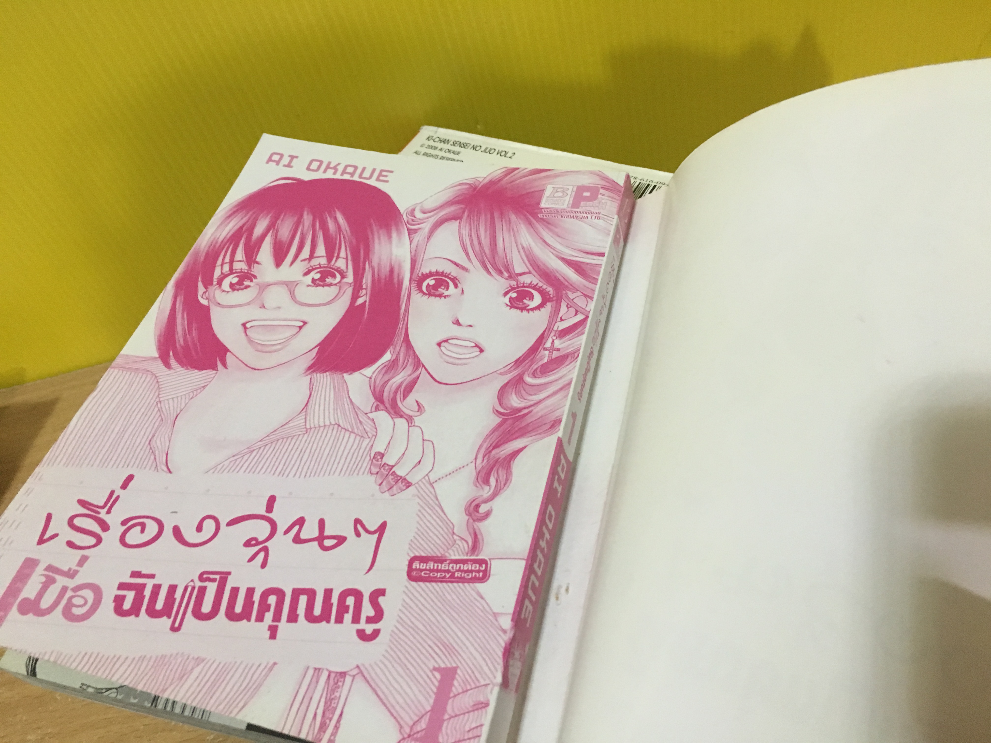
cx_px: 496
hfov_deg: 61.7
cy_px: 372
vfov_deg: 48.2
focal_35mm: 29
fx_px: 830
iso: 200
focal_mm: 4.15
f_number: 2.2
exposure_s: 1/20
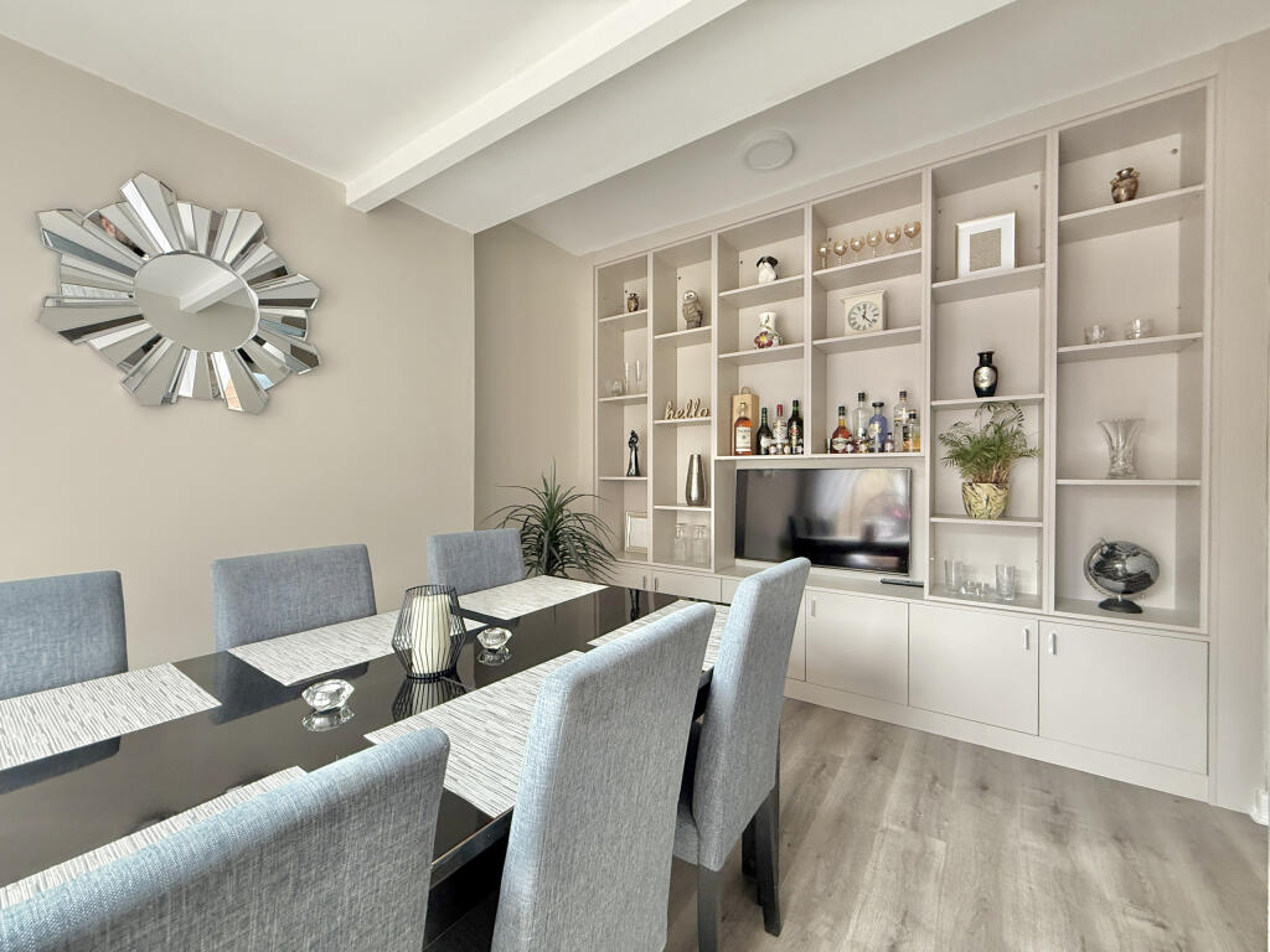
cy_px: 476
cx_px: 635
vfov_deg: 85.7
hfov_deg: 102.1
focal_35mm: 14
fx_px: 514
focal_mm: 2.22
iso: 320
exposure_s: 1/69
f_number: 2.2
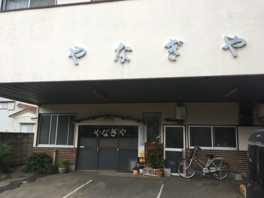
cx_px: 132
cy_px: 99
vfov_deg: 48.2
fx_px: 221
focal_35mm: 29
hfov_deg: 61.7
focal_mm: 4.15
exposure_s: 1/123
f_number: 2.2
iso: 25
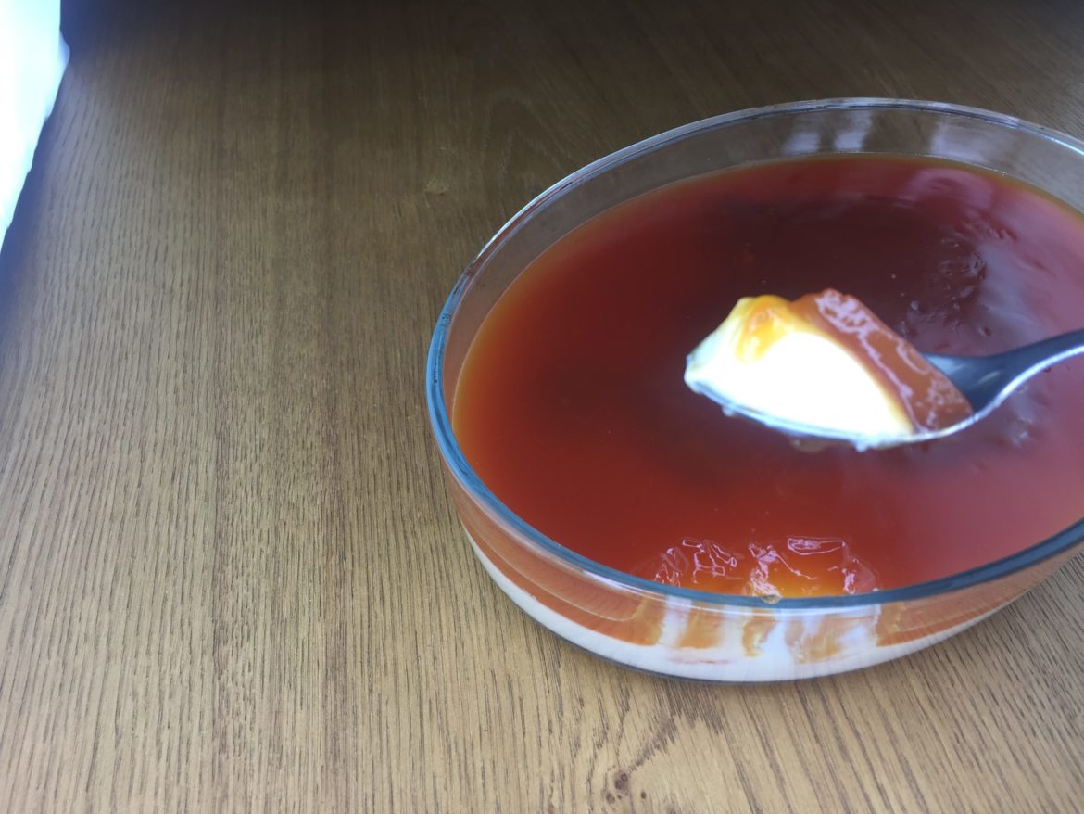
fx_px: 908
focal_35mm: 29
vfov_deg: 48.2
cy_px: 407
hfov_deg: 61.6
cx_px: 542
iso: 32
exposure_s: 1/111
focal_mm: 4.15
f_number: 2.2
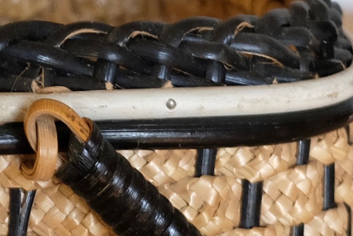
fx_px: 2118
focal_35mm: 216
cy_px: -57
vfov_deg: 6.3
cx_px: -177
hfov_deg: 9.3
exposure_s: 1/60
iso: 800
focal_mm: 22.3
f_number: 3.2
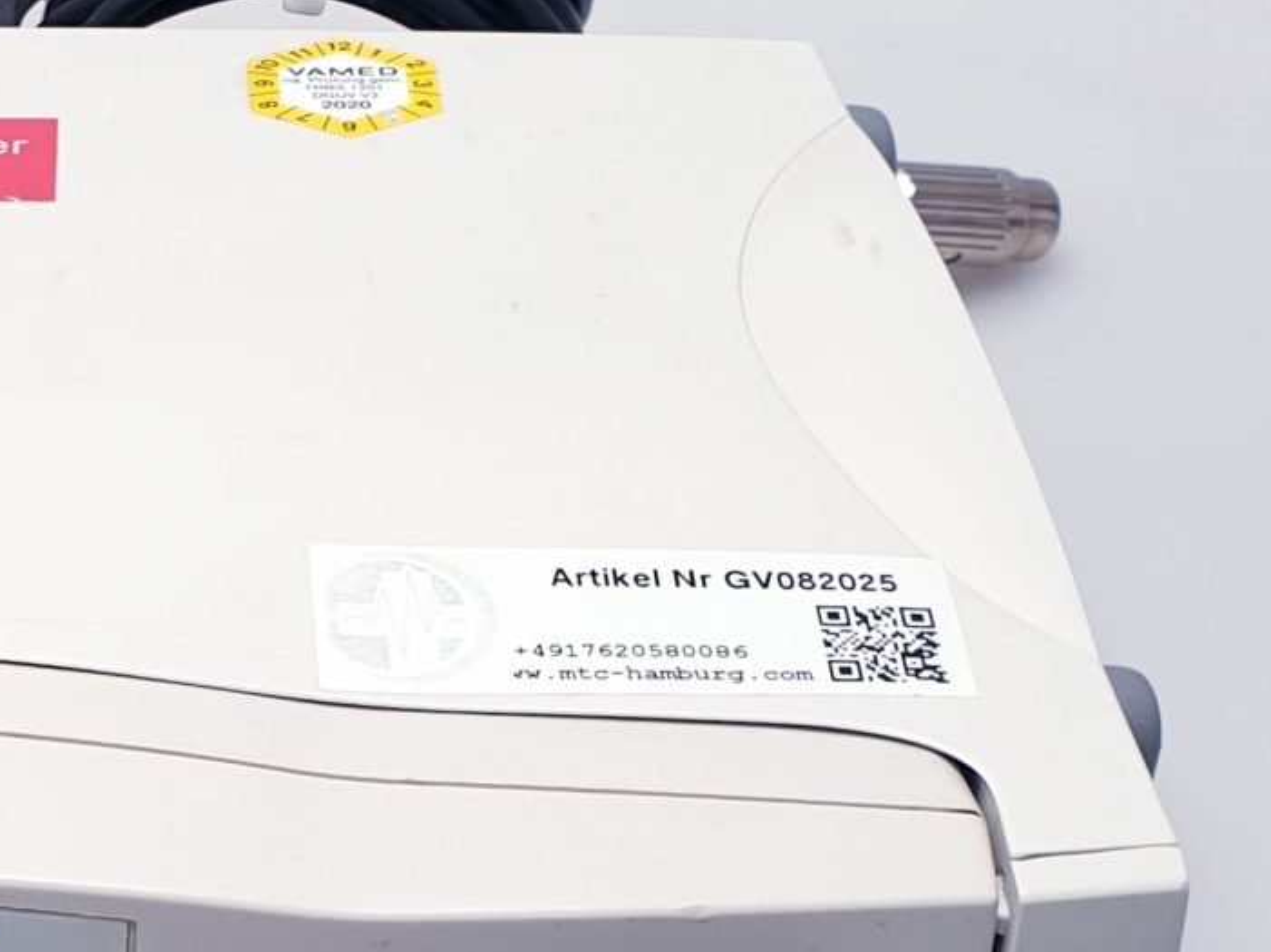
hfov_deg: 20.0
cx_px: 0
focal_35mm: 95
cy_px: 1068
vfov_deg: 15.1
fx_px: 3486
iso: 50
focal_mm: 4.3
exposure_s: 1/50
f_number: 2.4
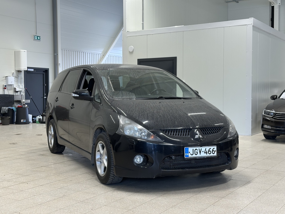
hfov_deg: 39.7
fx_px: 395
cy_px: 107
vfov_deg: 30.3
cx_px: 142
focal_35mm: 48
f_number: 1.78
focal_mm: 6.86
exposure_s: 1/98
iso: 80
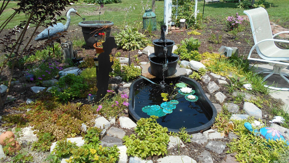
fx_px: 222
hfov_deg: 66.1
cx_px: 143
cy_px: 65
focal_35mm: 29
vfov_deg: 40.0
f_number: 3.2
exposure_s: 1/800
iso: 80
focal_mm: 4.6
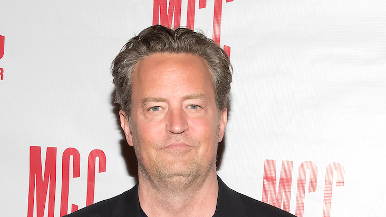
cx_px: 181
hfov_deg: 34.9
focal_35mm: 60
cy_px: 309
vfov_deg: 18.2
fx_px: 614
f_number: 8
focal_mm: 35
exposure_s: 1/200
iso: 1000
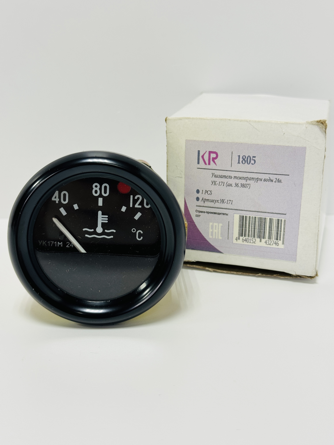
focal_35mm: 48
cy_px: 222
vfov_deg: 39.7
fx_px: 618
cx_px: 167
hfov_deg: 30.3
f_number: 1.78
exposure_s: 1/100
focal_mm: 6.76
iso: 80
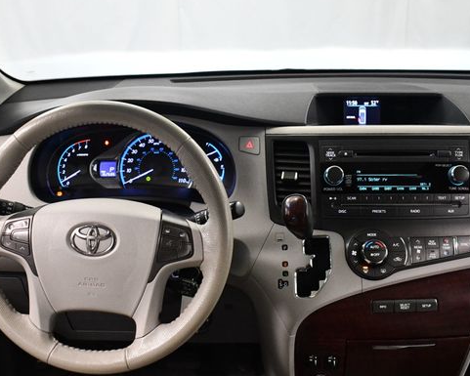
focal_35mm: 45
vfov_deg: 33.4
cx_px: 225
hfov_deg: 41.1
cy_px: 195
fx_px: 626
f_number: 3.5
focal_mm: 18
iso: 2200
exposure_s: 1/125
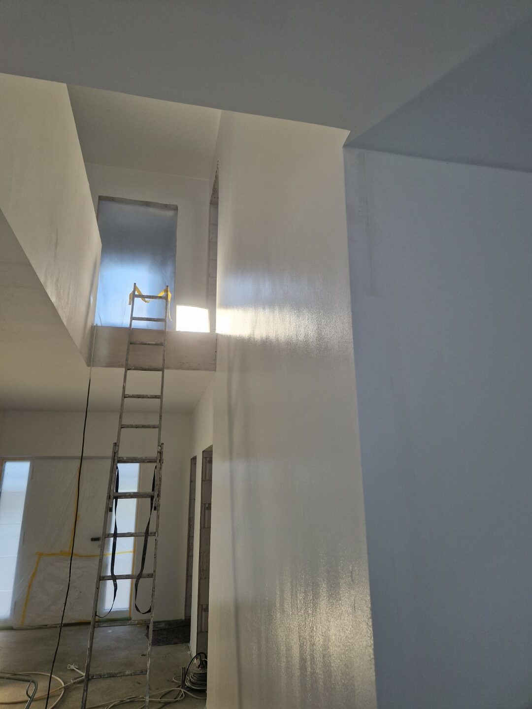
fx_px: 471
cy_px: 354
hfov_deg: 58.9
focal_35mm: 23
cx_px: 266
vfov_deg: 73.9
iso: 64
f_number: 1.8
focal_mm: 5.4
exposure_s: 1/100
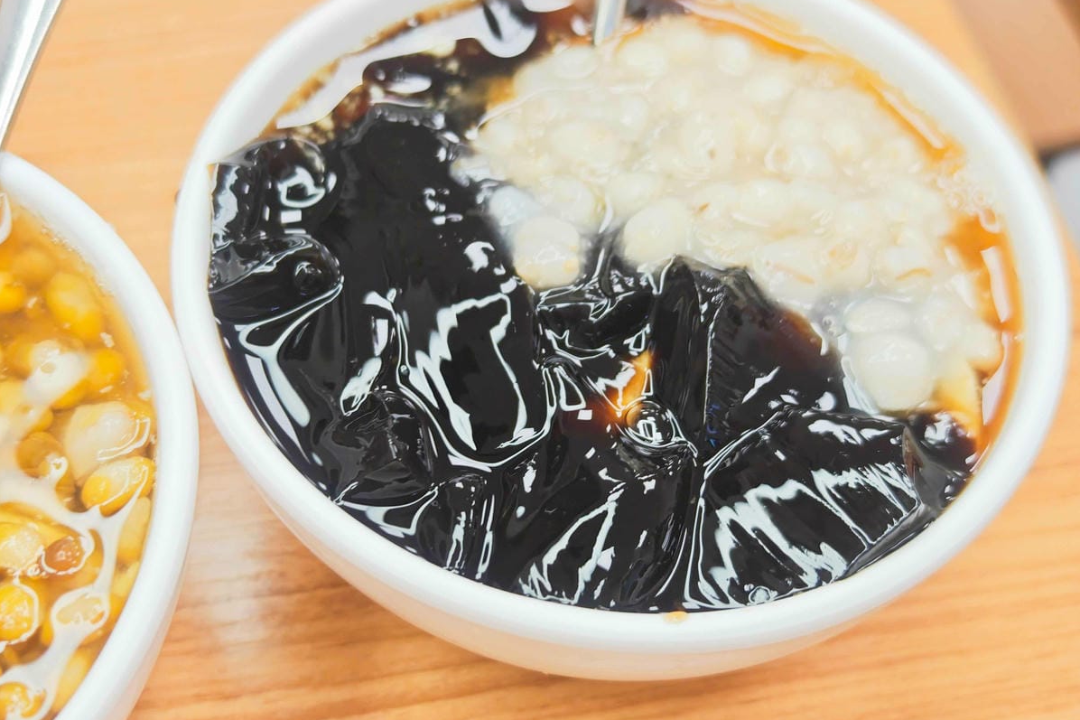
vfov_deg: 28.1
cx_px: 540
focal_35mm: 48
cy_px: 363
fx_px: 1440
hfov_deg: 41.1
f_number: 2
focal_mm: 8.72
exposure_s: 1/120
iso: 100
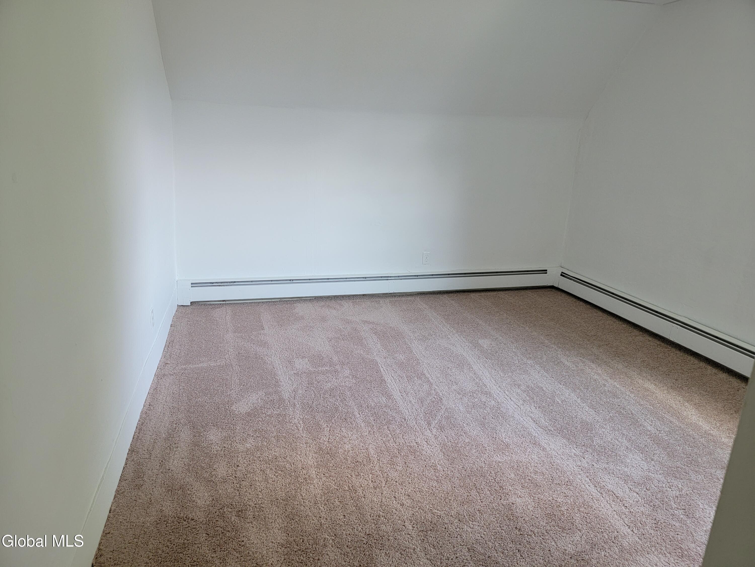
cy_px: 284
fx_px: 523
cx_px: 378
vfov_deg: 56.8
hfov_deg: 71.6
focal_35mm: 24
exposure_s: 1/60
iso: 200
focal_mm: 6.7
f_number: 1.8
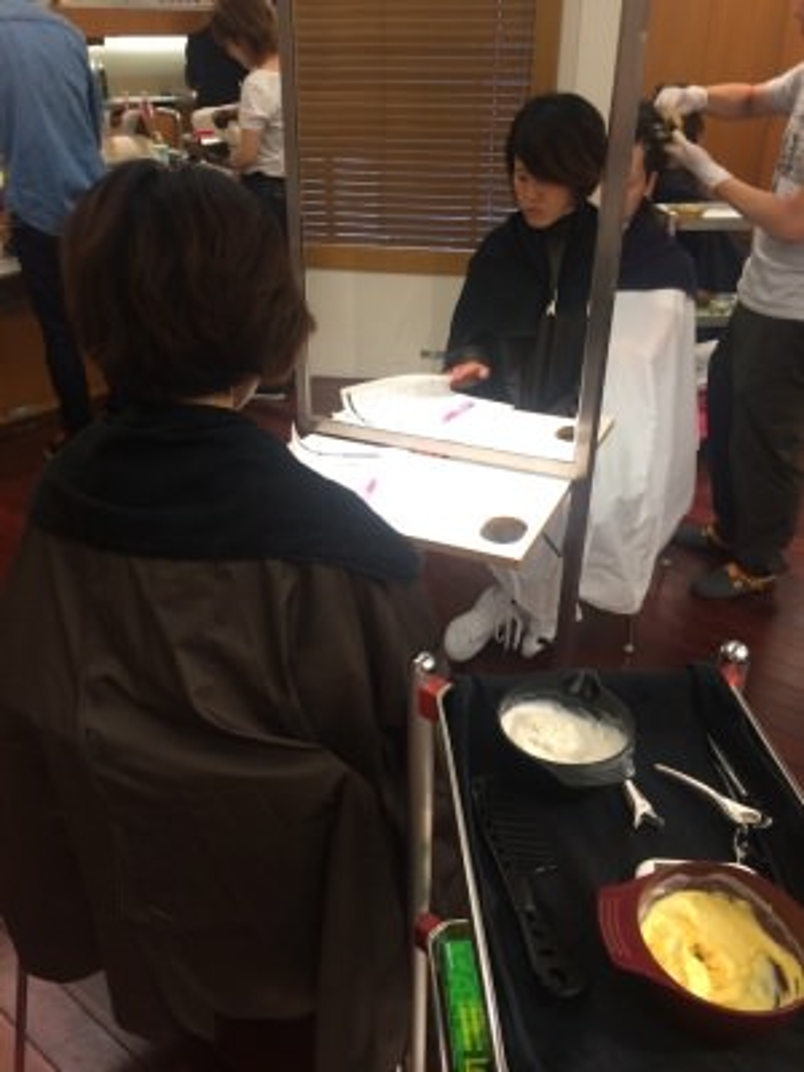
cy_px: 536
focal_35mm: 29
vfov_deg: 61.7
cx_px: 402
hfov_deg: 48.2
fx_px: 898
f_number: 2.2
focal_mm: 4.15
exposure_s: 1/30
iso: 64
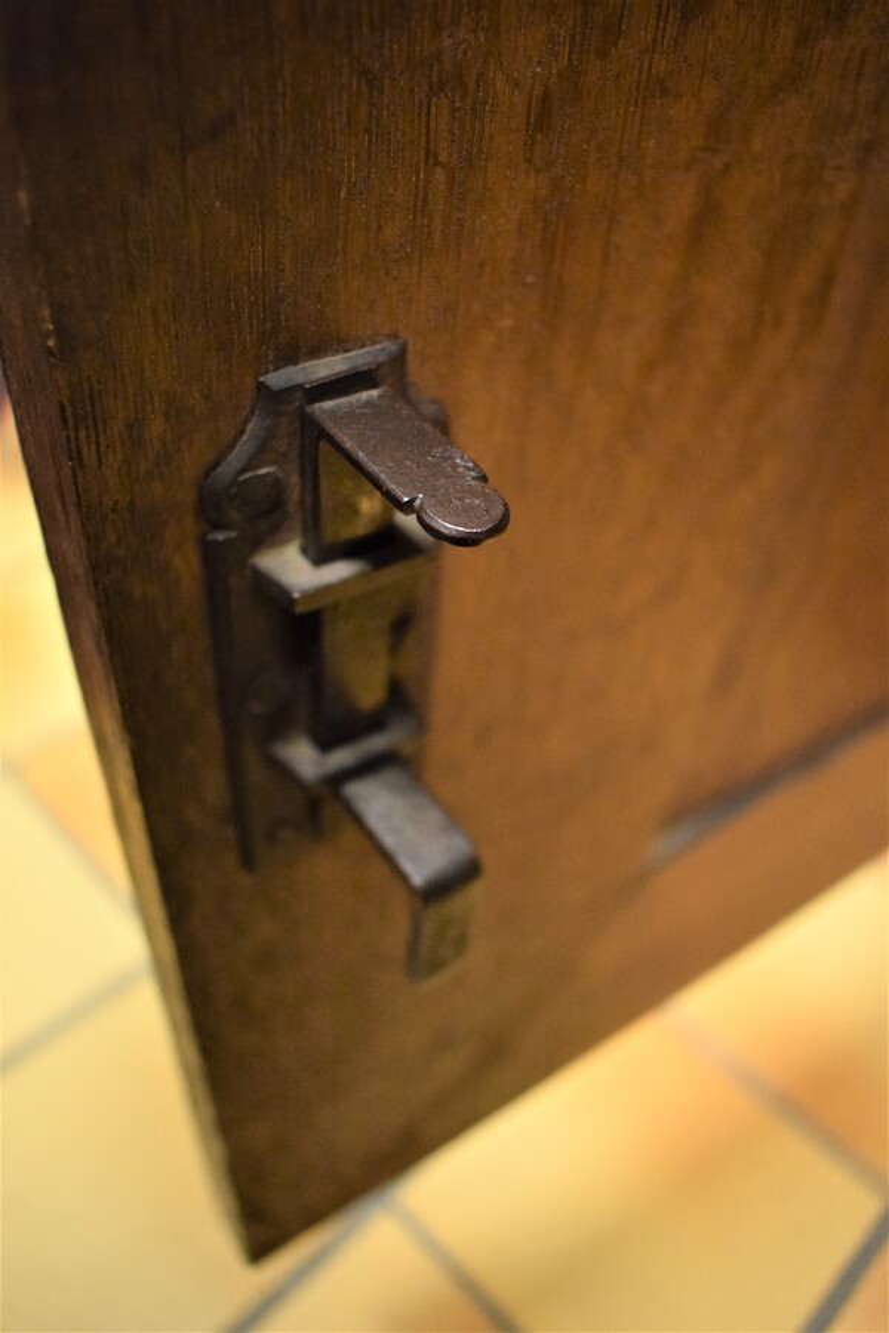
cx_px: 444
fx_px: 1000
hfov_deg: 47.9
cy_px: 666
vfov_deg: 67.4
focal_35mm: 27
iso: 4000
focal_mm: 18
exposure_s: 1/60
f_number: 3.5
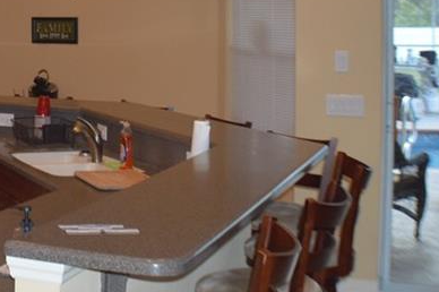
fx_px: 1157
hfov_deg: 20.2
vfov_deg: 14.1
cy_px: -29
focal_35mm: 95
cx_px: -76
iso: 720
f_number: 3.8
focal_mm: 24
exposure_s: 1/60
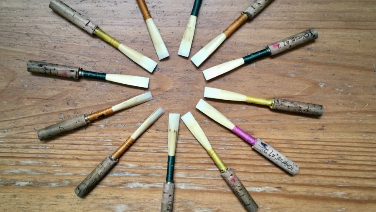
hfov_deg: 55.2
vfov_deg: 32.7
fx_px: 359
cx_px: 175
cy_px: 83
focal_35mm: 36
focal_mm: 4.15
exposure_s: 1/33
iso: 160
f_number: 2.2
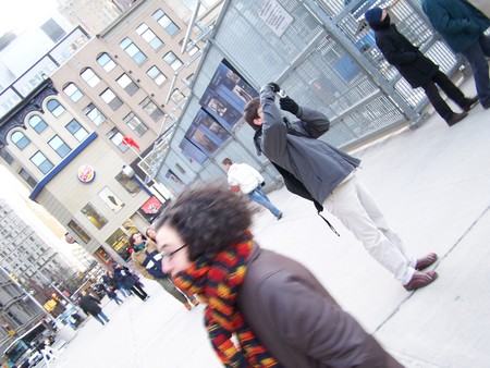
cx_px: 245
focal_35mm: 38
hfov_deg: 49.0
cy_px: 184
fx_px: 538
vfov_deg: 37.8
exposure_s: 1/30
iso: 100
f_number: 2.8
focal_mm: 6.3
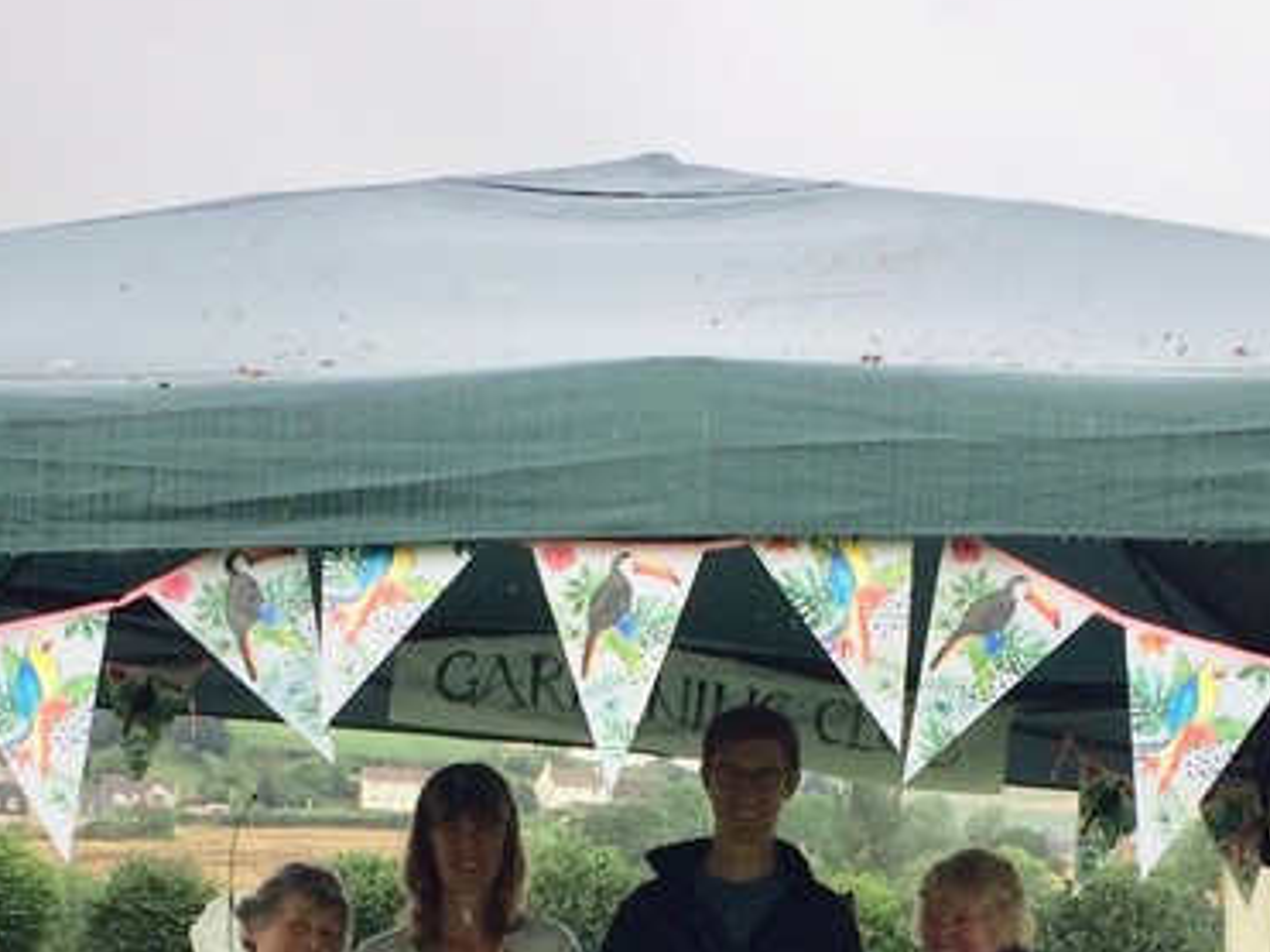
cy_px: 1178
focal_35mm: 80
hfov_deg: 24.4
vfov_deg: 17.5
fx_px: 2934
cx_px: 640
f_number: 2.2
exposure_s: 1/720
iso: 32
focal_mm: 4.15
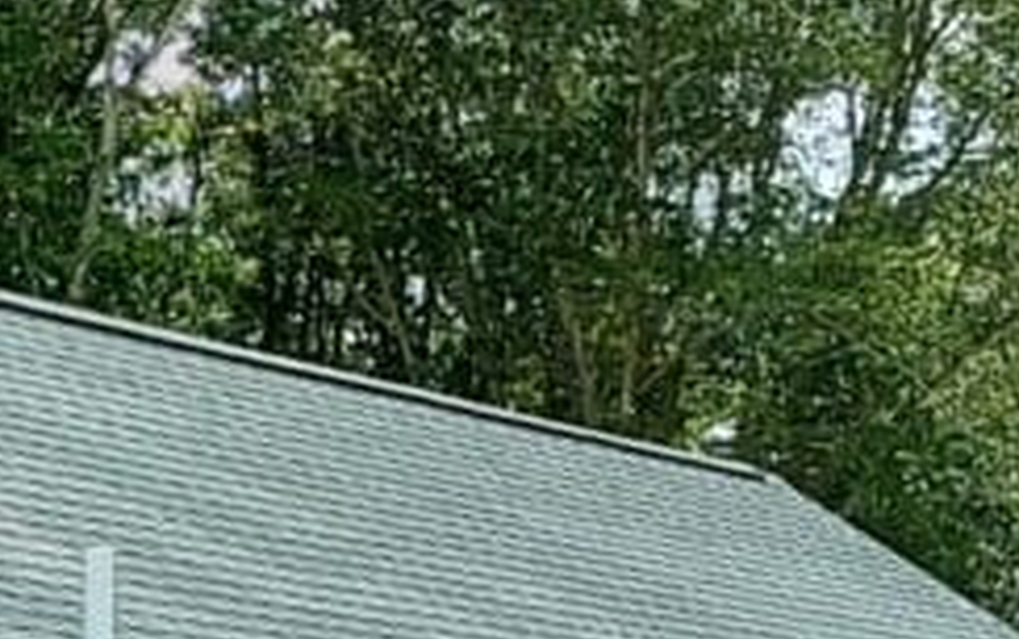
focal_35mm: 170
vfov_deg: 7.3
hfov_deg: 12.1
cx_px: -155
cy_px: 1407
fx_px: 4725
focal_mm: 2.91
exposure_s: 1/1062
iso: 50
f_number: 1.9
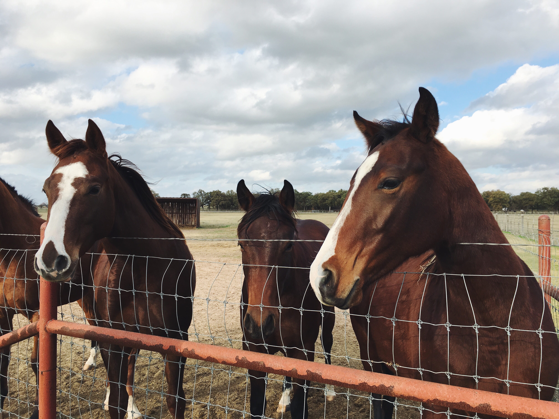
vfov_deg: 48.2
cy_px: 210
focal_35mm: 29
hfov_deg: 61.7
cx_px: 280
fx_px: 468
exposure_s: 1/793
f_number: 2.2
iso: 25
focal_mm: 4.15
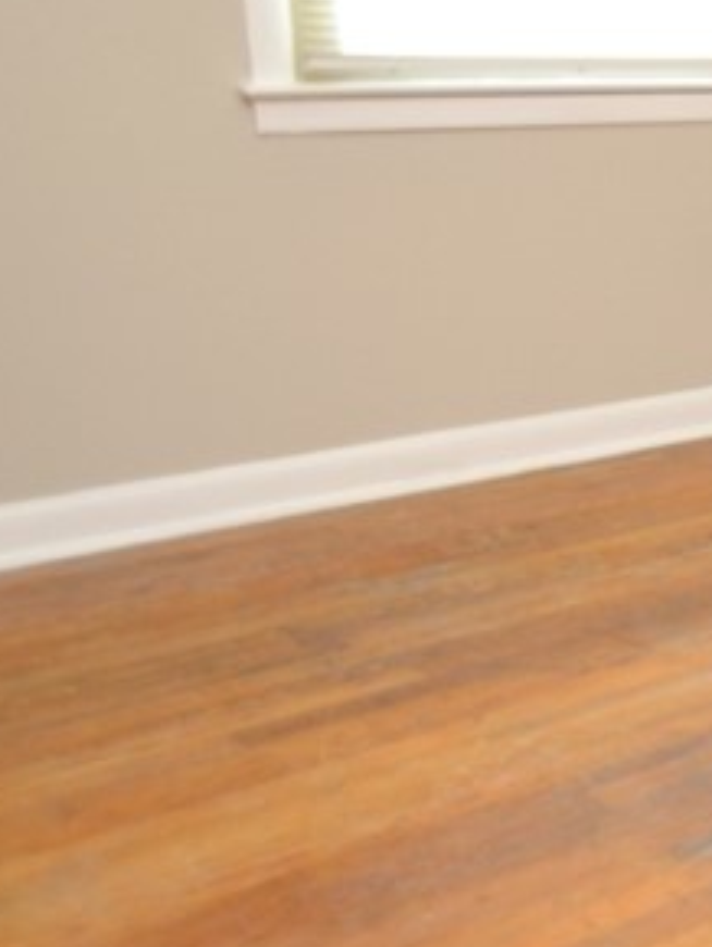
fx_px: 1479
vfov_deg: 35.0
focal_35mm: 54
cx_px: 1437
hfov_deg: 18.1
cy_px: 271
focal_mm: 10
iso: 640
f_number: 3.5
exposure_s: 1/60
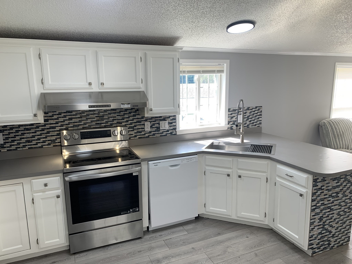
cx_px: 176
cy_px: 132
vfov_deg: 53.1
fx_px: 264
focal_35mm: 26
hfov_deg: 67.3
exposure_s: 1/120
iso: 40
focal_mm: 4.25
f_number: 1.8
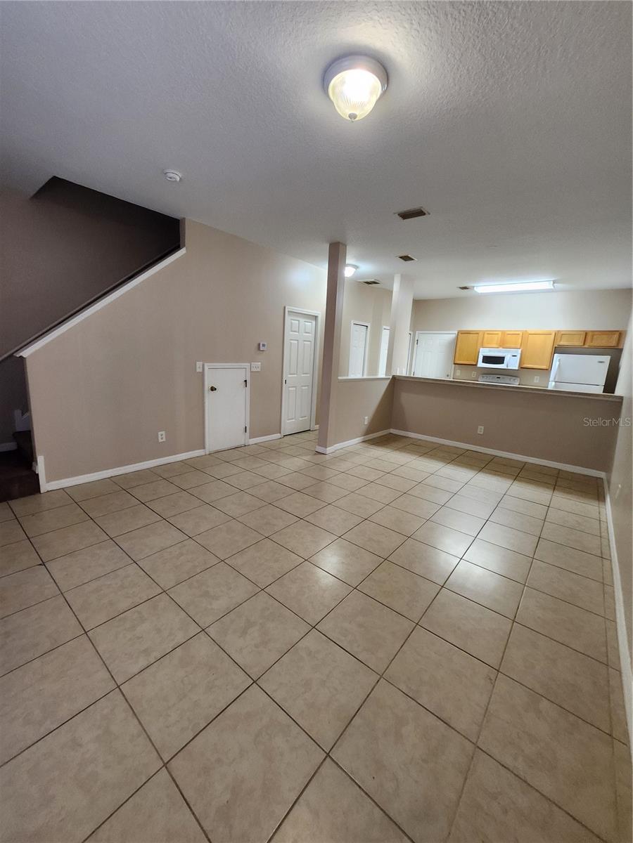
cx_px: 316
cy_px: 422
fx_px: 317
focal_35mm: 13
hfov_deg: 89.9
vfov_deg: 106.2
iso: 320
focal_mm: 1.74
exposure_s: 1/40
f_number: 2.2
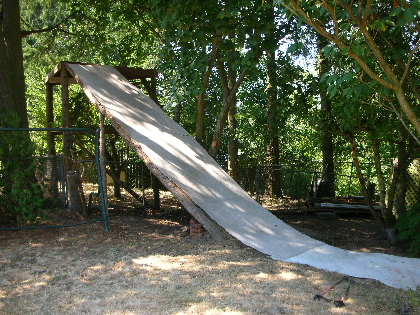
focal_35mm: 35
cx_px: 210
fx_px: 425
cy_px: 158
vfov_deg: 40.7
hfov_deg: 52.6
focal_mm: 5.8
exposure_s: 1/123
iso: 50
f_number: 3
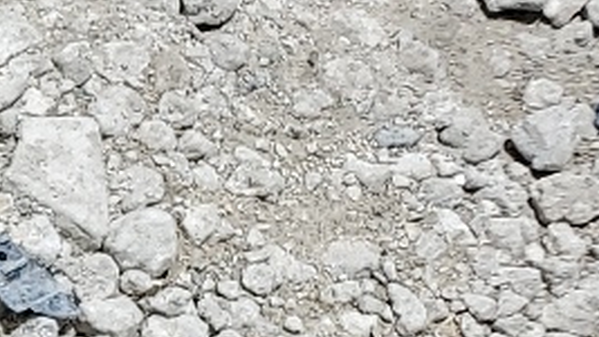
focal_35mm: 170
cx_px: -1045
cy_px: 647
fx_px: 2699
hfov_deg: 10.2
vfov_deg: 6.9
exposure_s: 1/10000
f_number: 1.5
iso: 50
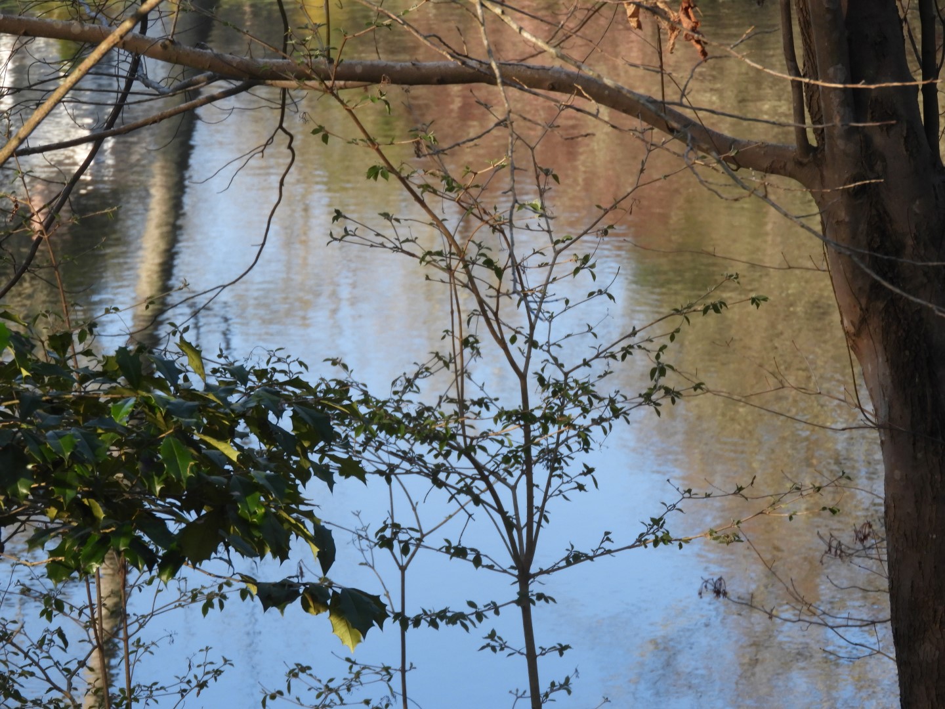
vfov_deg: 5.9
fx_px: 6825
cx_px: 472
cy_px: 354
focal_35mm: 250
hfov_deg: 7.9
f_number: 5.5
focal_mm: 44.8
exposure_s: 1/125
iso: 160
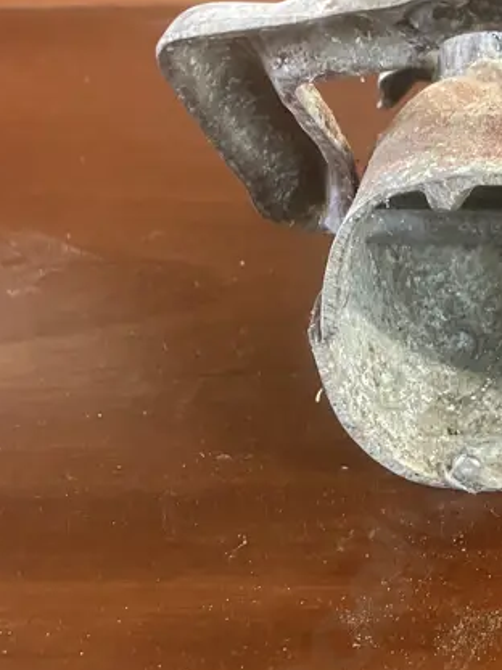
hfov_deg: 20.2
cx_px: 573
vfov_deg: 28.2
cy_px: 333
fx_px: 1334
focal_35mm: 69
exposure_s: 1/25
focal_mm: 3.99
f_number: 1.8
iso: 320
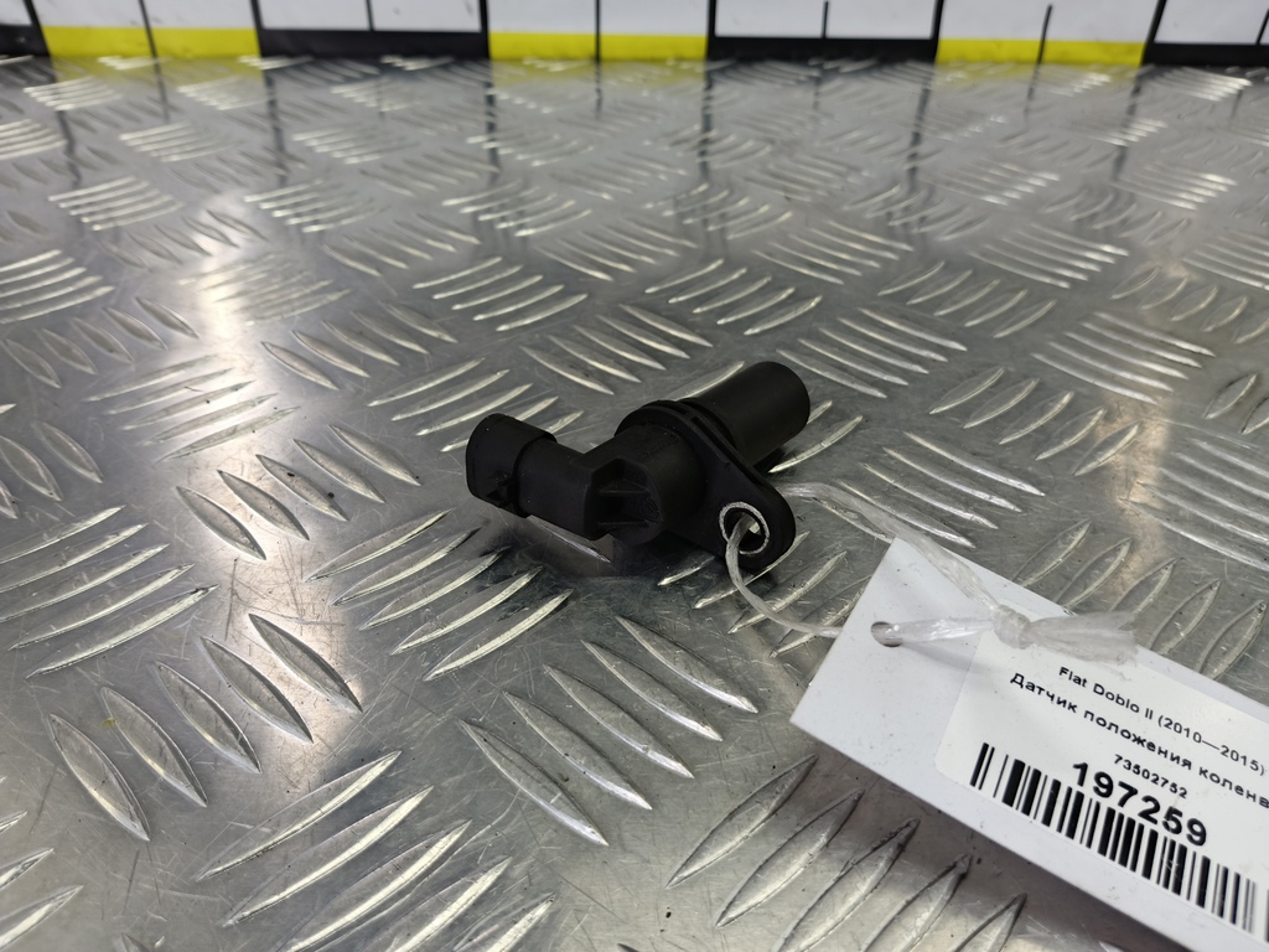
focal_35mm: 23
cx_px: 634
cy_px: 476
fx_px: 843
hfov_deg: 73.9
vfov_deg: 58.9
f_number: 1.6
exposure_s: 1/33.3
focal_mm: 4.11
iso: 107
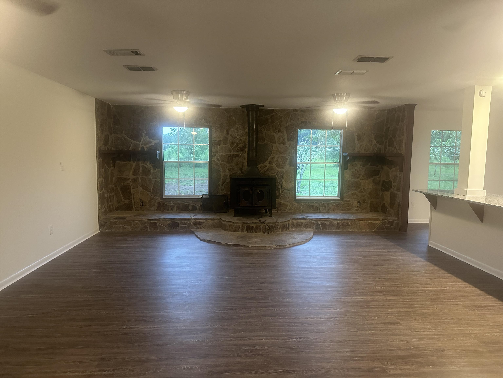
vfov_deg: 56.8
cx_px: 252
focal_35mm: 24
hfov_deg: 71.6
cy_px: 189
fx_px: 349
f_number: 1.78
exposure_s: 1/60
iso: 640
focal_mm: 6.86
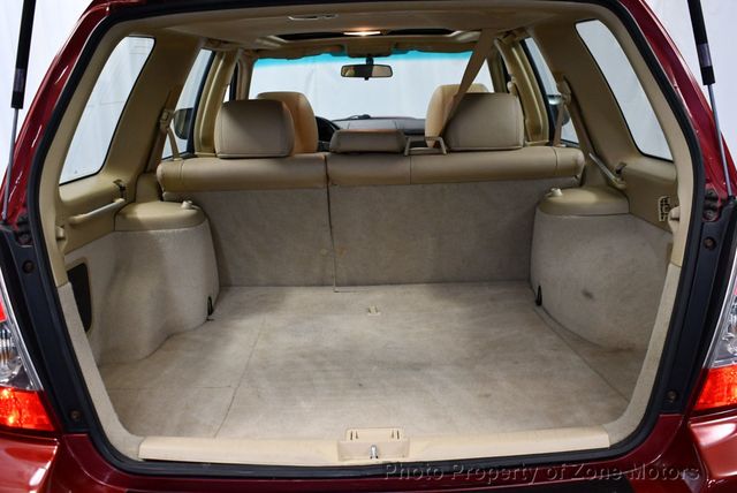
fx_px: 738
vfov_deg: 36.9
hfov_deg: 53.1
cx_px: 368
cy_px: 246
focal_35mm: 36
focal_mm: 18
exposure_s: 1/125
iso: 1100
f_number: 3.5
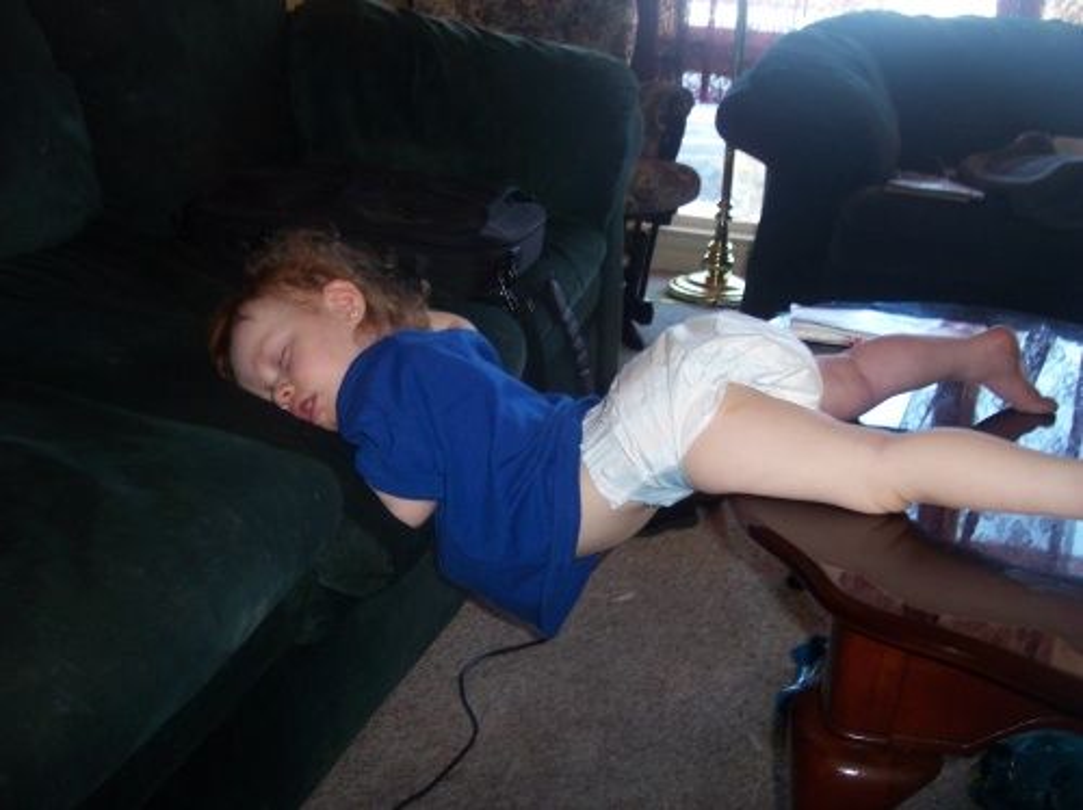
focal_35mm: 38
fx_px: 1188
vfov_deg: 37.7
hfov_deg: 49.0
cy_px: 405
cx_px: 542
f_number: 2.8
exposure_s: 1/30
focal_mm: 8
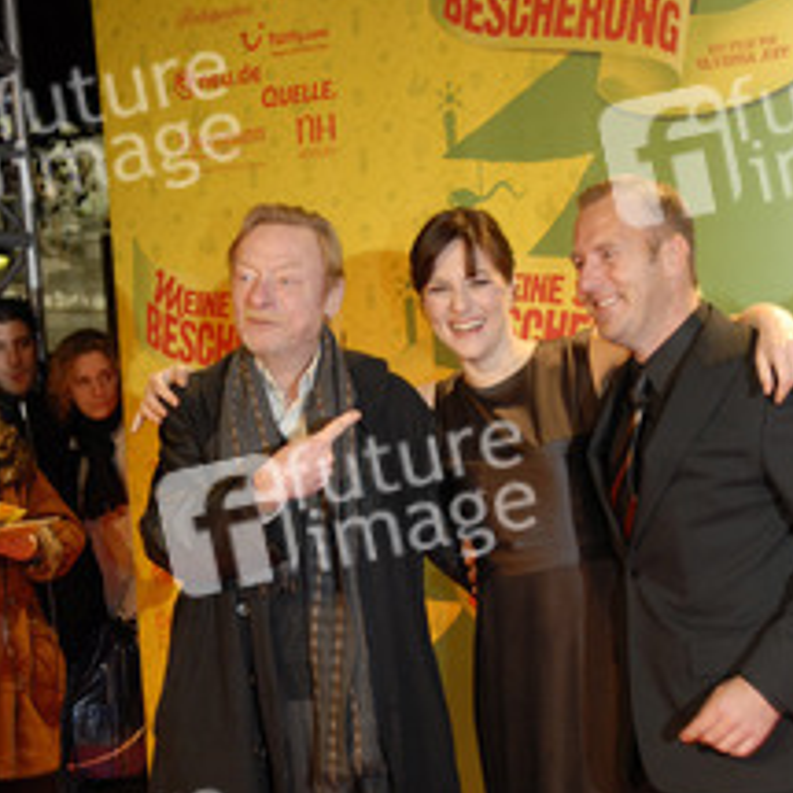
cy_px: 693
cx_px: 457
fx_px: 1913
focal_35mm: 74
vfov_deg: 22.9
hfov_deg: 23.4
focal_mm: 31
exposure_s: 1/125
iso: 500
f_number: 3.2
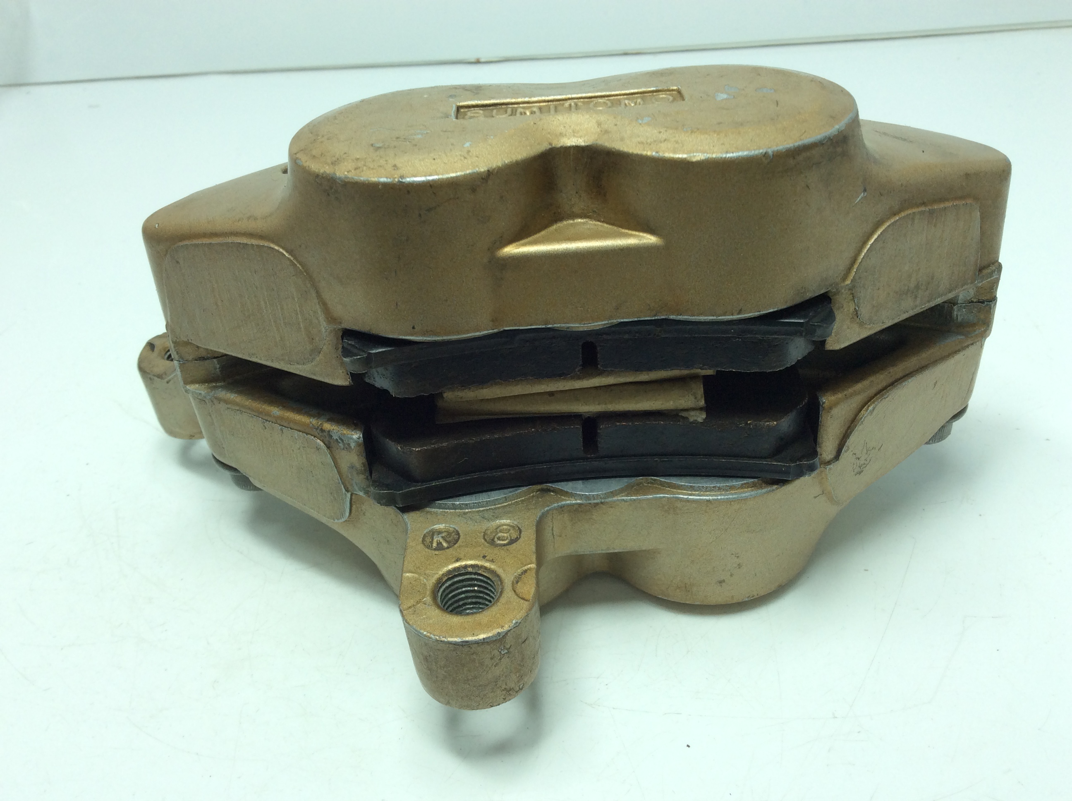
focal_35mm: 32
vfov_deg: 44.1
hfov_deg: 56.9
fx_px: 990
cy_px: 400
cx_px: 536
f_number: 2.4
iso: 32
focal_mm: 3.3
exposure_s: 1/260
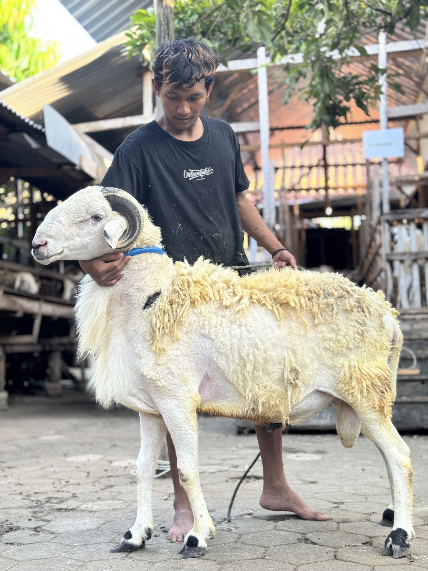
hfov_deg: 30.3
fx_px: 791
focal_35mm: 48
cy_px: 286
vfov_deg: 39.7
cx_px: 214
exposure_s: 1/60
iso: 100
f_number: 1.78
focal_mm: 6.76
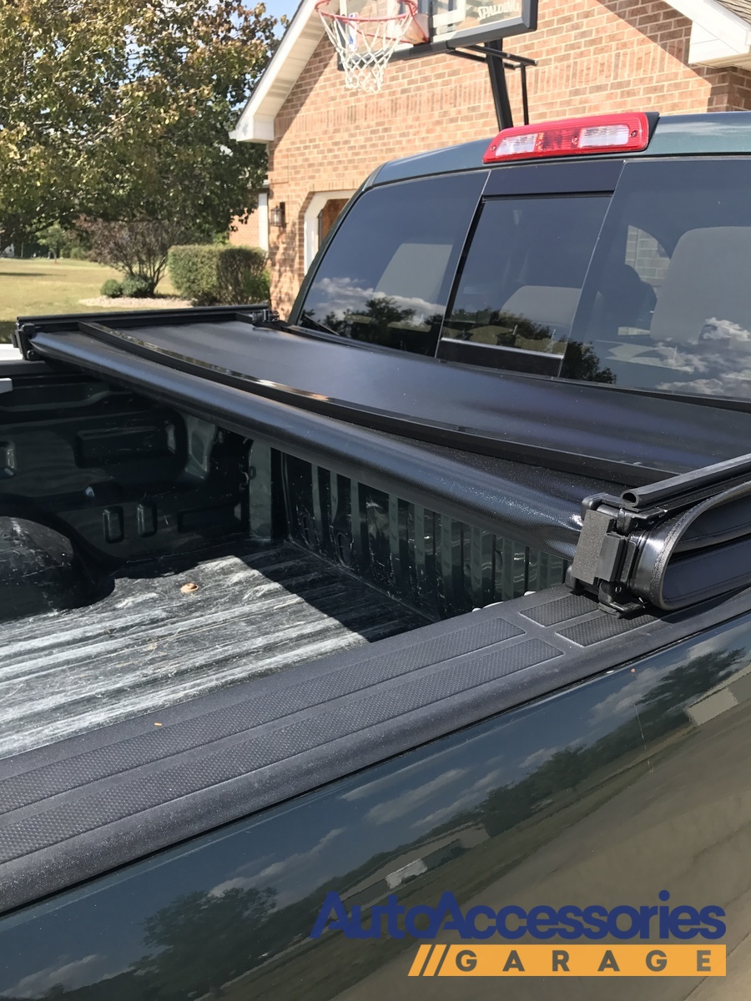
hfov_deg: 49.7
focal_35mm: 28
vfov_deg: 63.4
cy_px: 500
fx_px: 810
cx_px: 376
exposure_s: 1/731
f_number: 1.8
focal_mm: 3.99
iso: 20
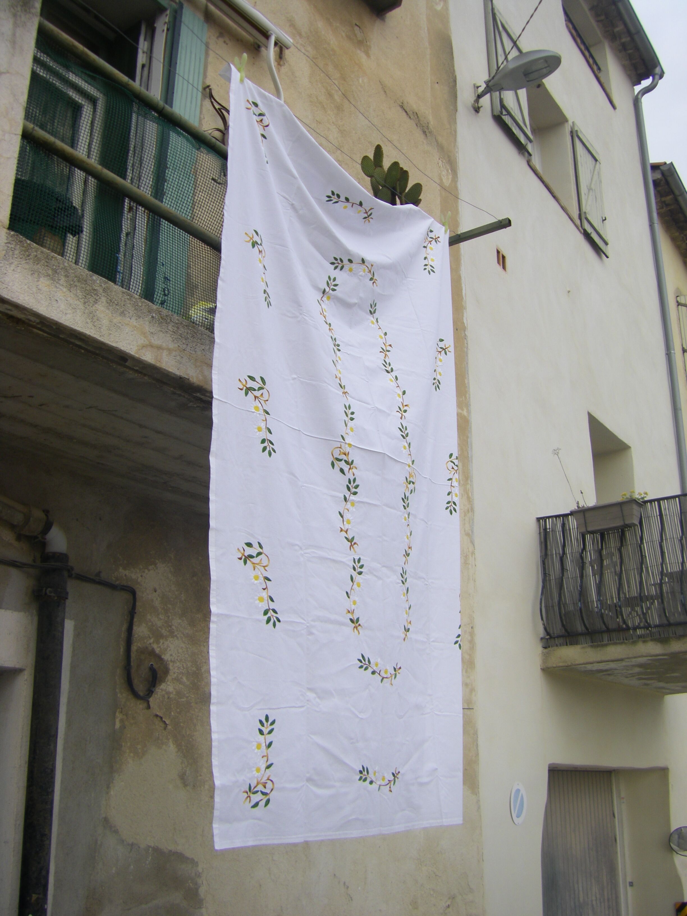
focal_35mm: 38
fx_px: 1006
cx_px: 344
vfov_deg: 49.0
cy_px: 458
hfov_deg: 37.7
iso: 64
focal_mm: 6.3
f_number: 7
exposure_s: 1/100
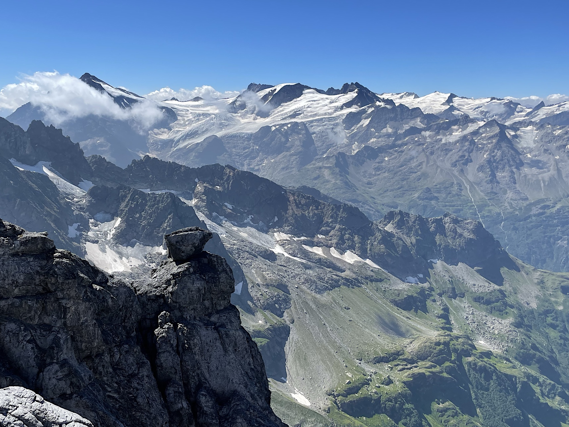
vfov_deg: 45.4
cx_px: 249
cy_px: 189
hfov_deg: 58.2
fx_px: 509
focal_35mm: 31
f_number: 1.6
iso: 32
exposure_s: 1/4464
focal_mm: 4.2
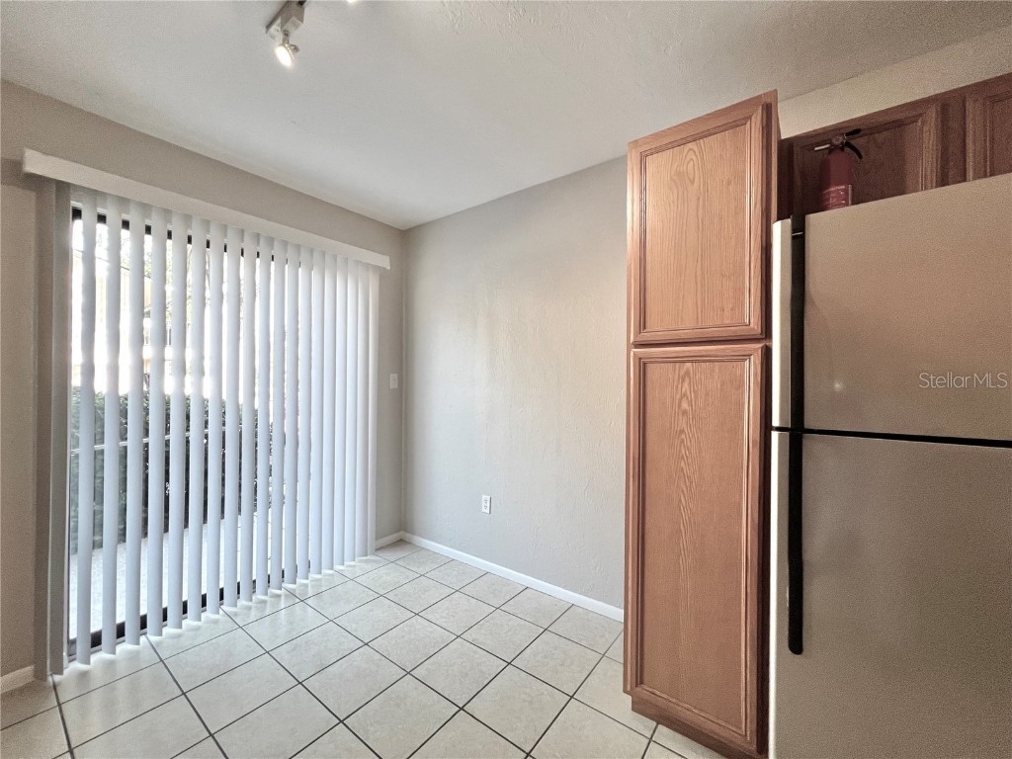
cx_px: 506
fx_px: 380
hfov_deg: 106.2
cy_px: 380
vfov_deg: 89.9
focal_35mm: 13
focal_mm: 1.57
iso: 160
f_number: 1.8
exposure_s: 1/120
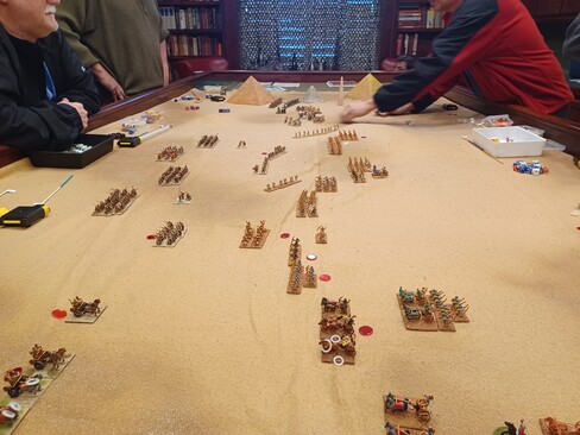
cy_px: 218
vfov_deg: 54.9
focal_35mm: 25
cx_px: 290
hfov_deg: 69.4
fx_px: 419
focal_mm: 4.6
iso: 400
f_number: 1.8
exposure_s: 1/30
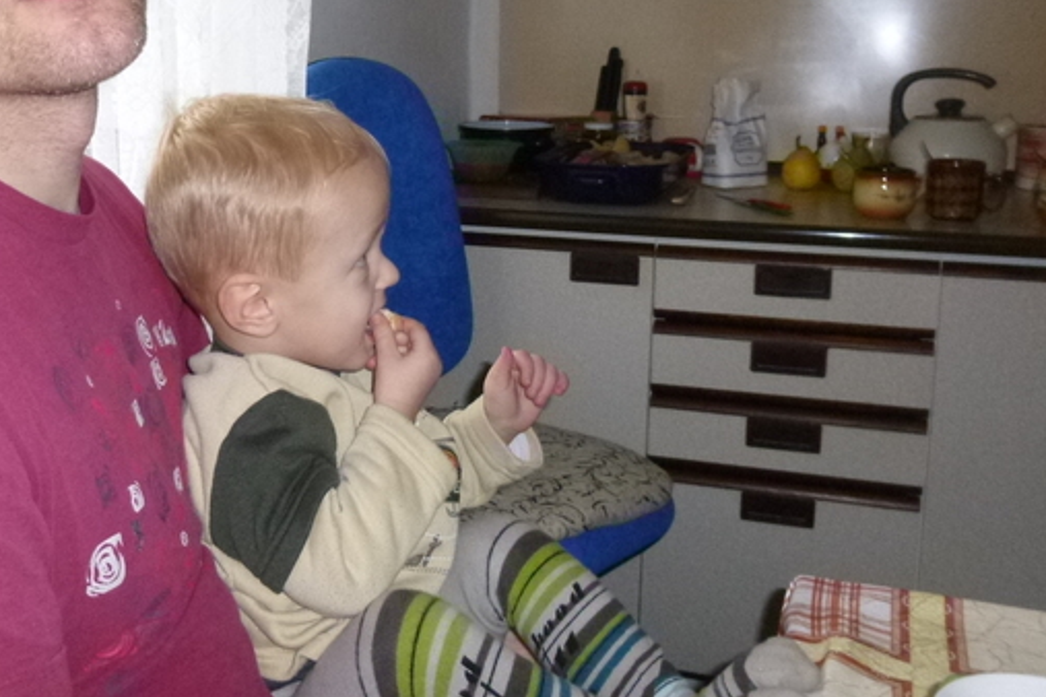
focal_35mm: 41
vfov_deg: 32.3
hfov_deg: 46.4
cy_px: 214
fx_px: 1191
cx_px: 324
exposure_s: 1/60
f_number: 3.1
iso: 400
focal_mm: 4.5
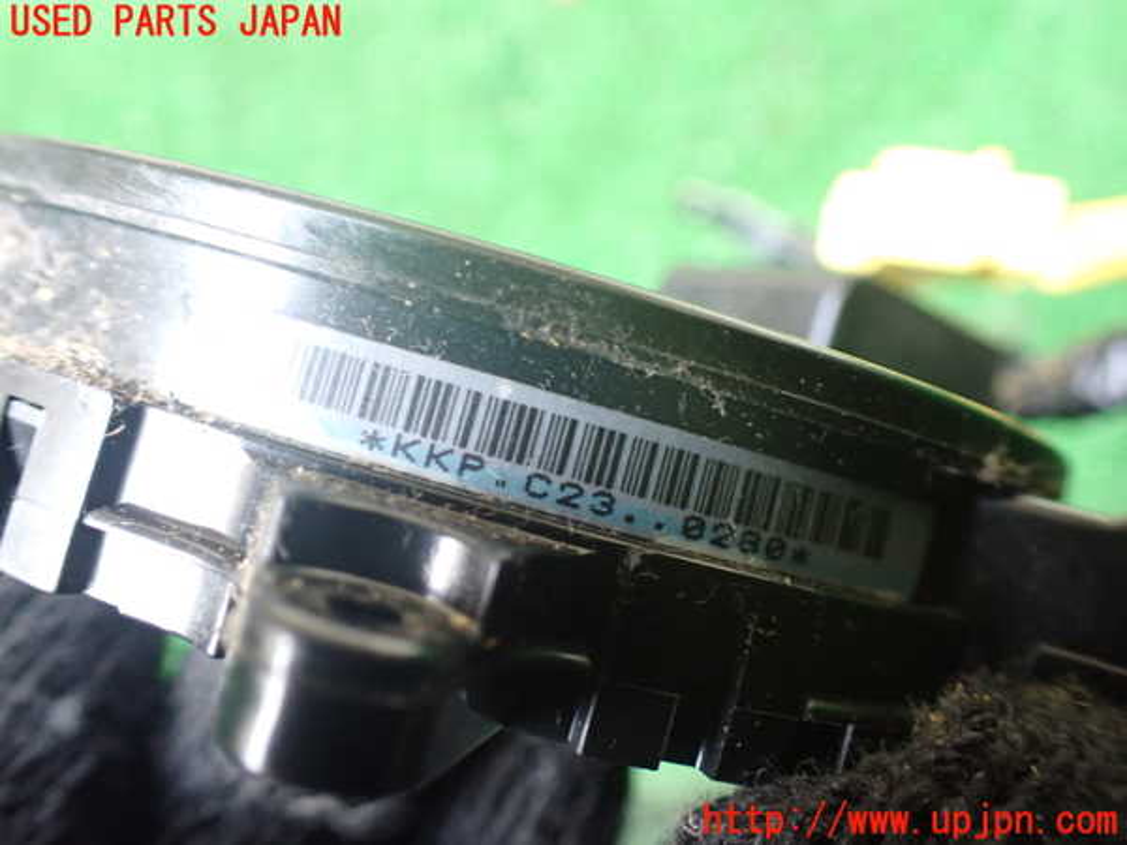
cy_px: 422
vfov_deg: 46.8
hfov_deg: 60.0
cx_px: 564
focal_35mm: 30
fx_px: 977
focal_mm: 5.4
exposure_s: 1/40
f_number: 2.3
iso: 800
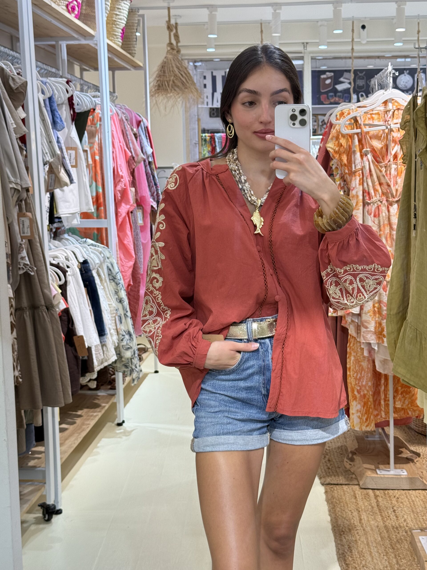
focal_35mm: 48
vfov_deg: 39.7
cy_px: 285
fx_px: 789
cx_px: 214
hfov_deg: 30.3
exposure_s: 1/173
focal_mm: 6.76
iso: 50
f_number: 1.78
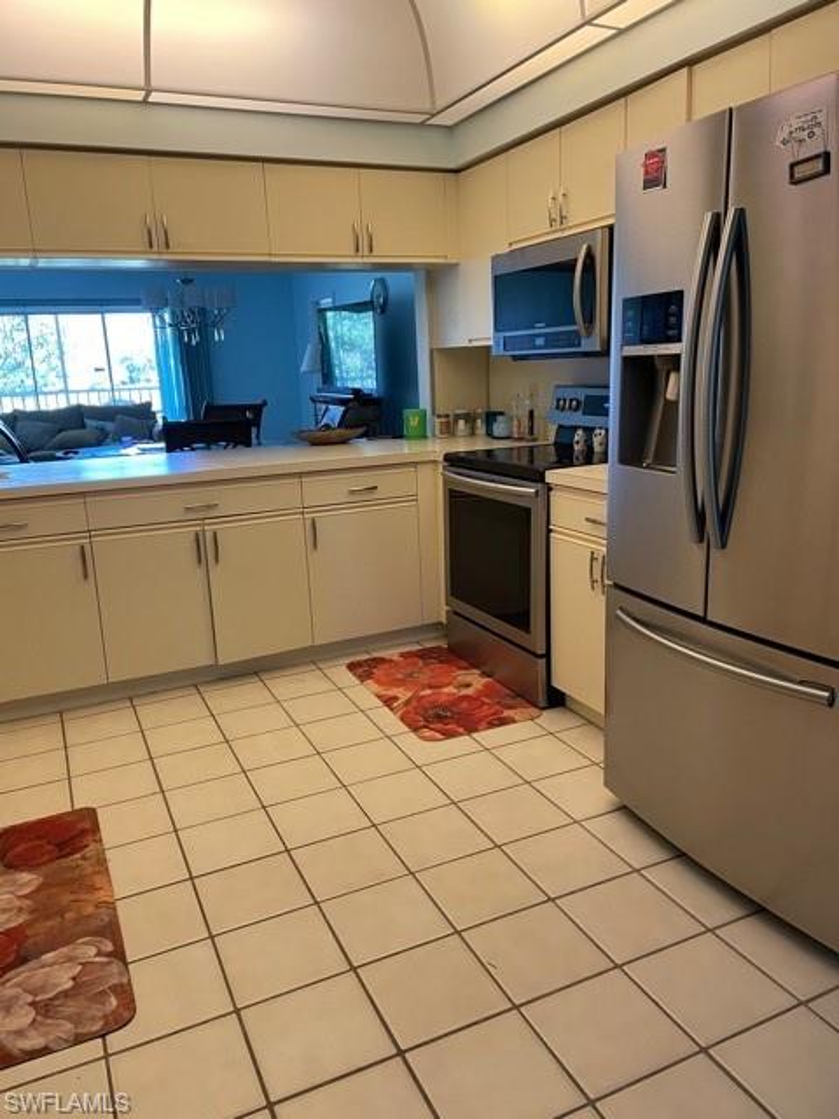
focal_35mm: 26
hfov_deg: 53.1
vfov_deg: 67.3
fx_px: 840
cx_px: 420
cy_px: 560
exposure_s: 1/60
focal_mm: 4.2
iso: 125
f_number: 1.6
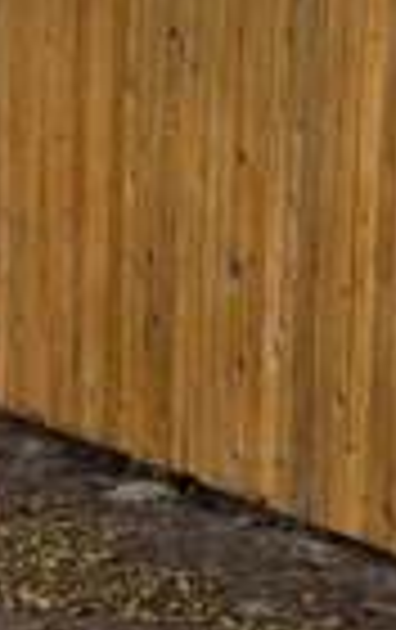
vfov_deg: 12.4
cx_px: -963
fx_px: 2872
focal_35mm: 167
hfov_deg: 6.8
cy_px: 531
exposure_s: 1/575
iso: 12
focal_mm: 6.3
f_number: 1.7
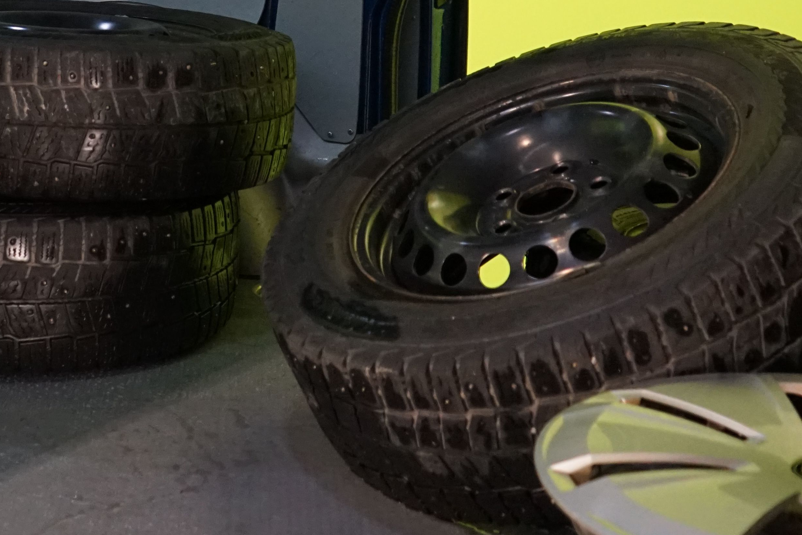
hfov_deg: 28.7
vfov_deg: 19.3
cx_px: 108
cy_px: -32
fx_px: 1515
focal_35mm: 68
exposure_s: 1/160
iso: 4000
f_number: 3.5
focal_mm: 28
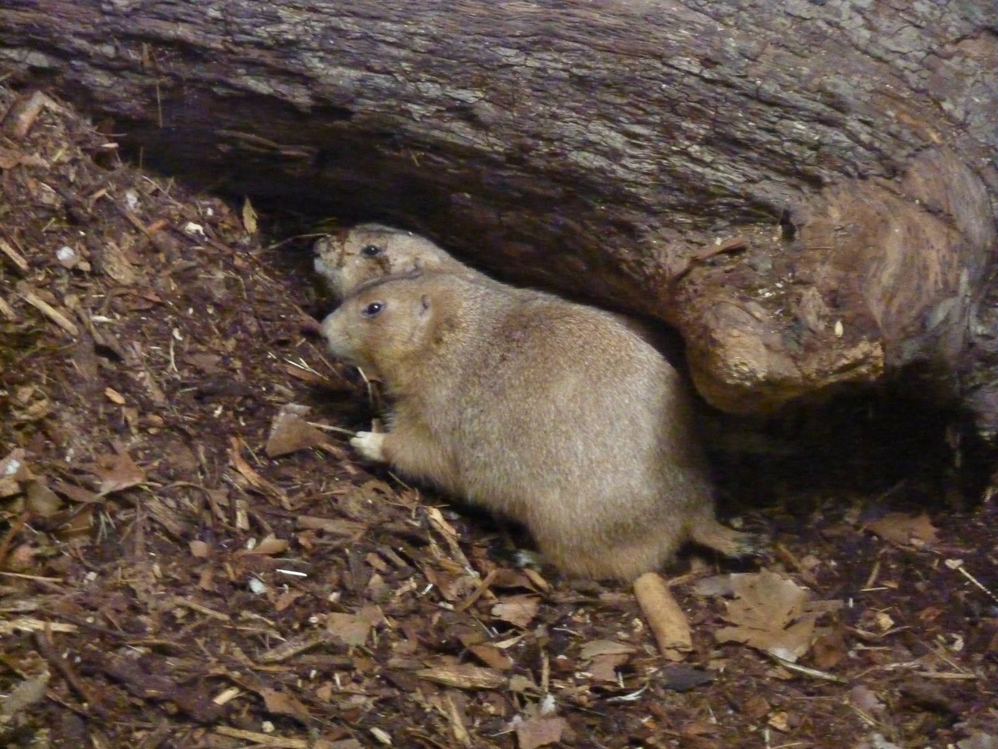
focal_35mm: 182
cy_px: 374
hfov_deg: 10.9
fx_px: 5247
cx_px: 499
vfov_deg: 8.2
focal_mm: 29.9
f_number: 4.5
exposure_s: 1/8
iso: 1600
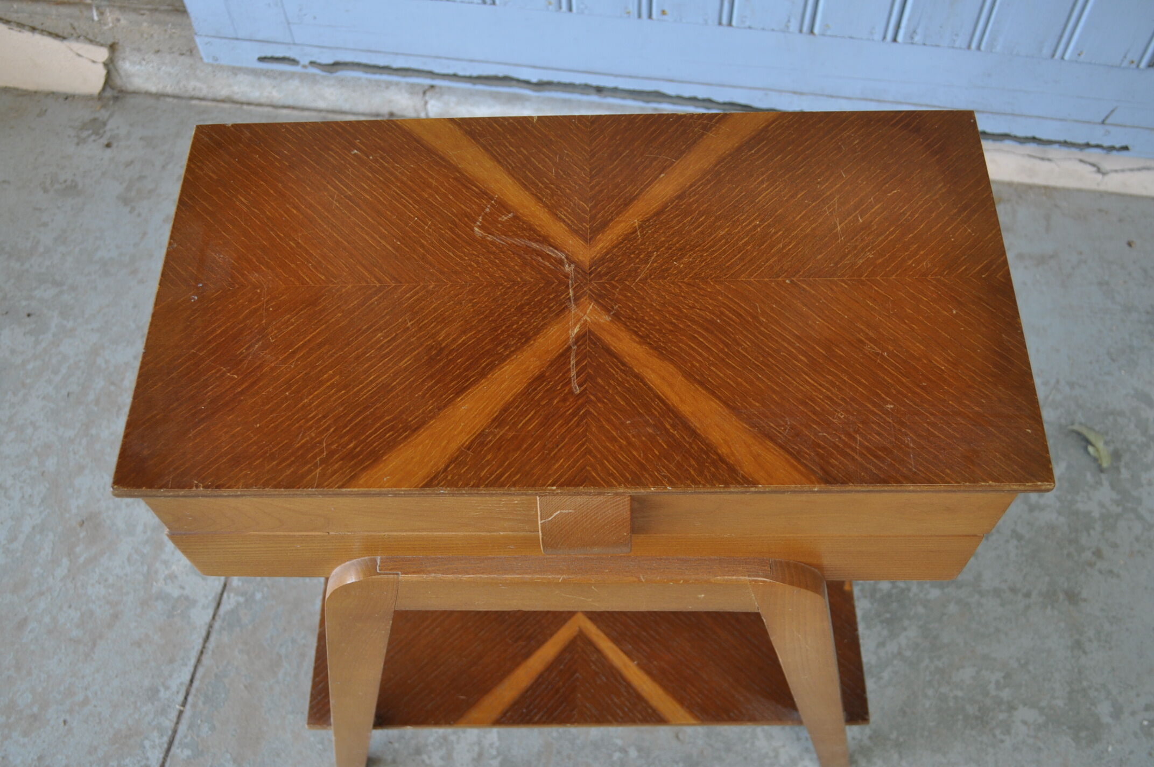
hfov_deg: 53.2
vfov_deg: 36.8
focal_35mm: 36
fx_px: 1153
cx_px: 577
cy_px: 384
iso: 400
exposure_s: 1/80
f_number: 4.2
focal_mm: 24
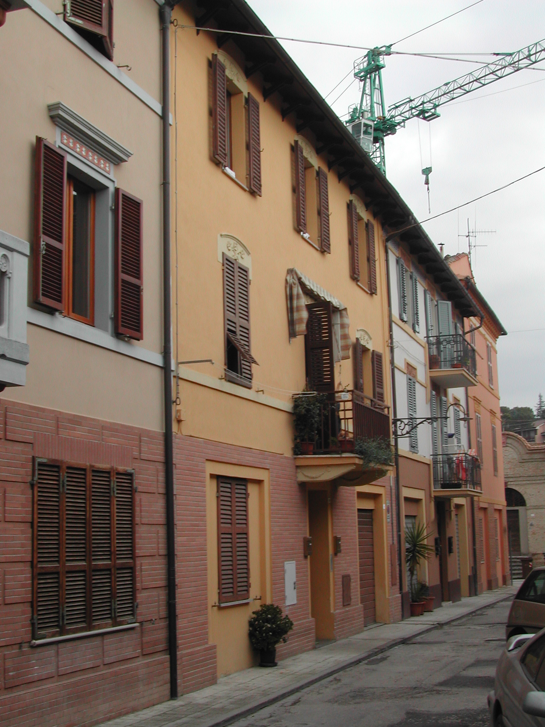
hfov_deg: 30.9
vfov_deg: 40.4
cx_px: 272
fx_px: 987
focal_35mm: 47
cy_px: 364
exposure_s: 1/109
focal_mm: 10.1
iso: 100
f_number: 8.4
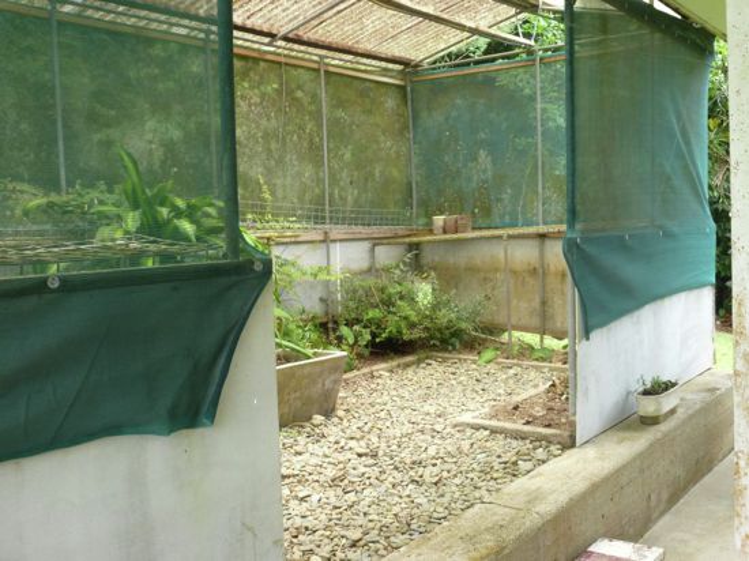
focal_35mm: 36
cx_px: 374
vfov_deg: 39.6
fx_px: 779
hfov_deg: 51.4
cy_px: 280
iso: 160
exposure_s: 1/60
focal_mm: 6.4
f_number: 3.7
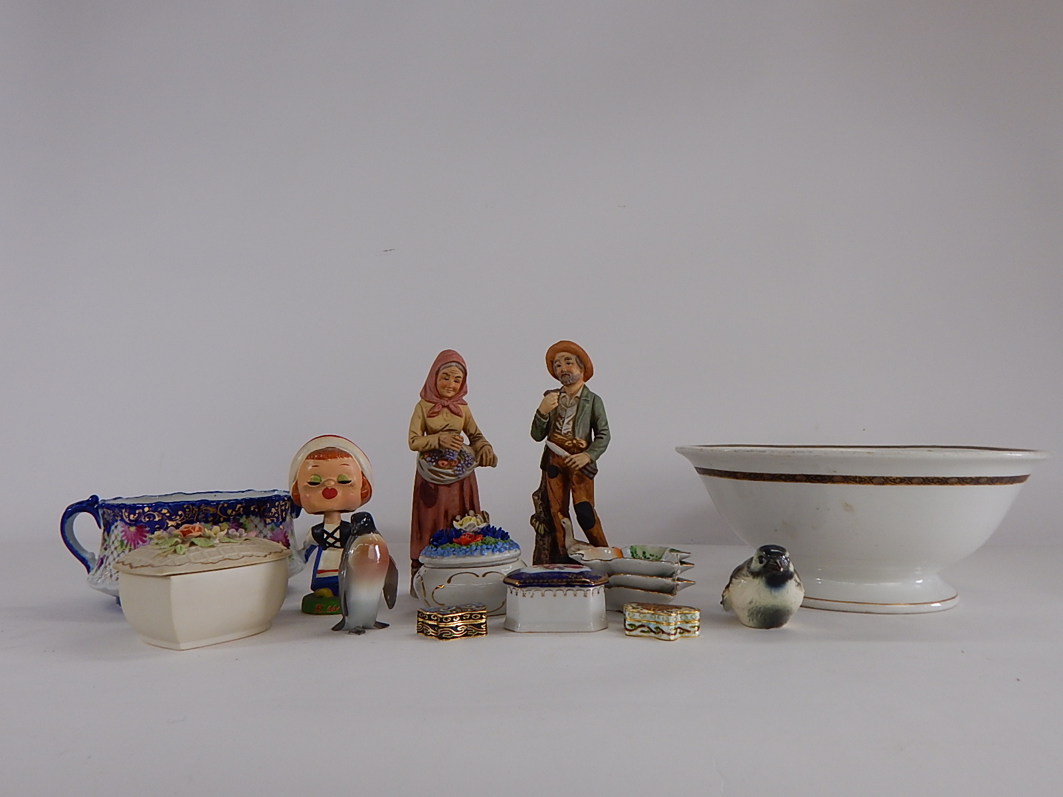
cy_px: 398
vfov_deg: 49.7
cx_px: 532
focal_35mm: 28
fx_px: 860
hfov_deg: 63.4
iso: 125
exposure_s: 1/100
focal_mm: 5.1
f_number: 3.2
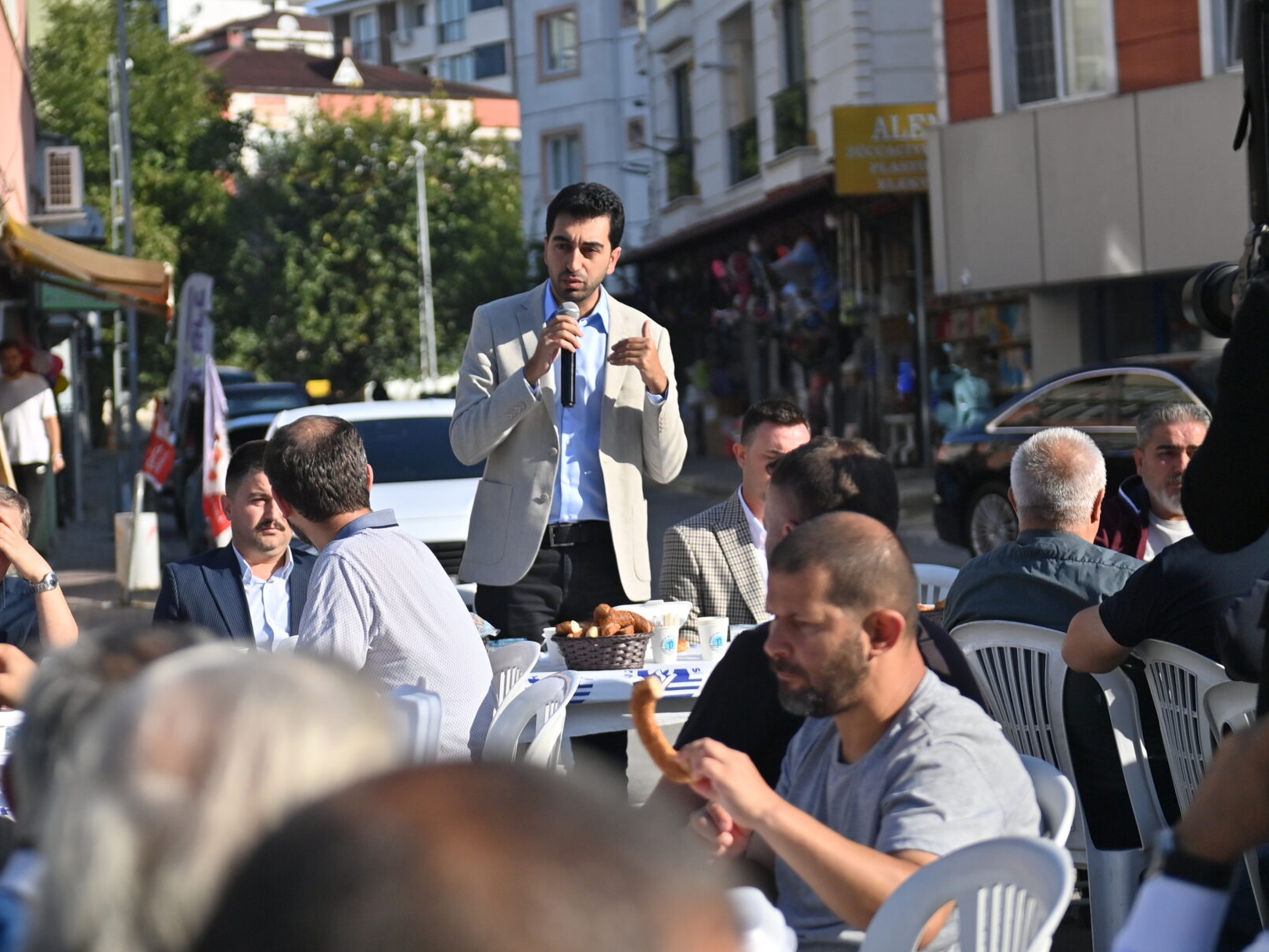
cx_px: 390
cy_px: 514
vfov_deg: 16.8
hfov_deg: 22.1
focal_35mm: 88
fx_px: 3227
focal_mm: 58
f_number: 2.8
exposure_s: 1/8000
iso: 250
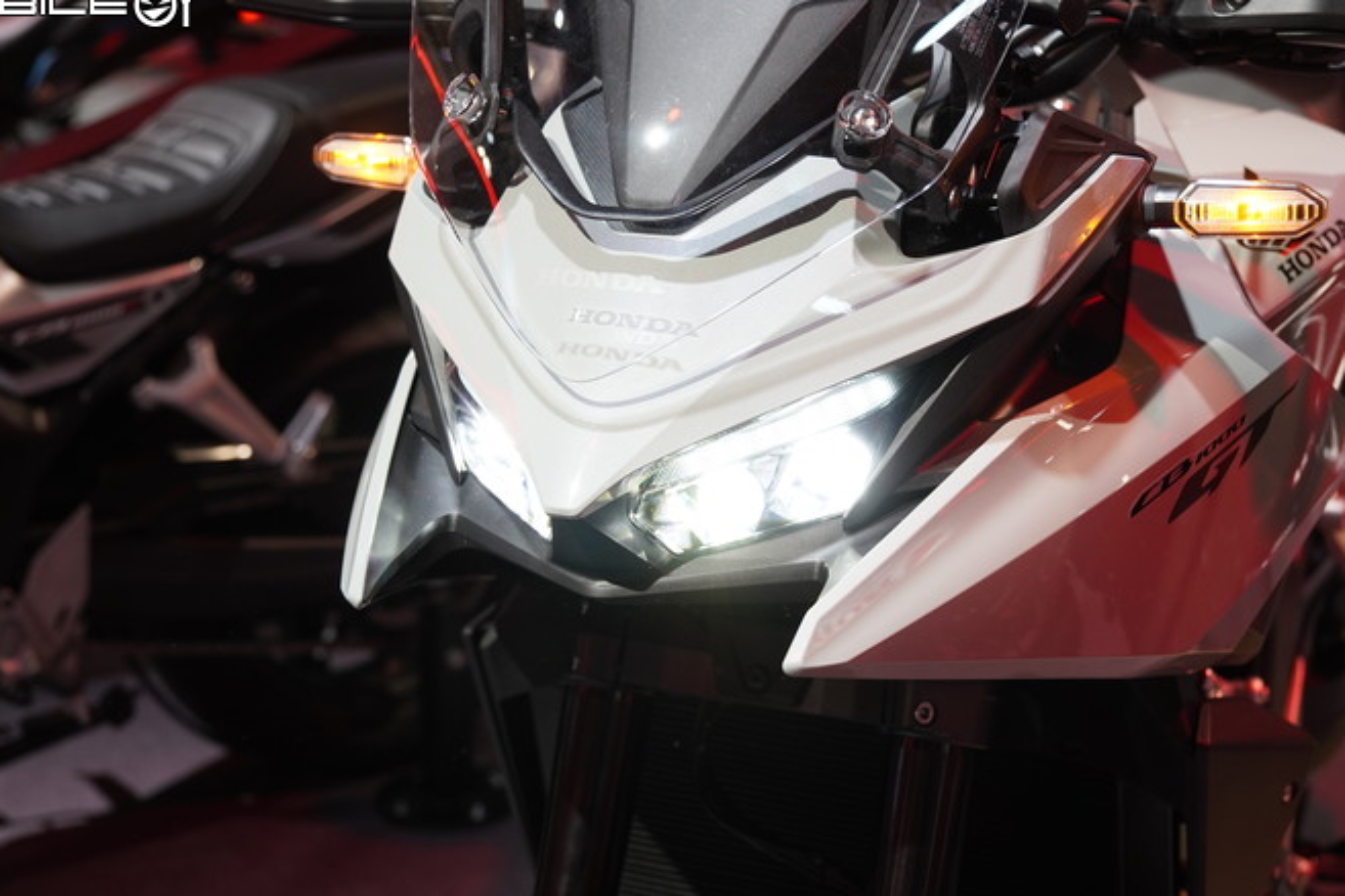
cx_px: 696
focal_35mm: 57
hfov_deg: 35.1
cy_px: 499
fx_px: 2129
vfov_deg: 23.8
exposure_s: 1/125
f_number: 2.8
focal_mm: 32
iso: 500
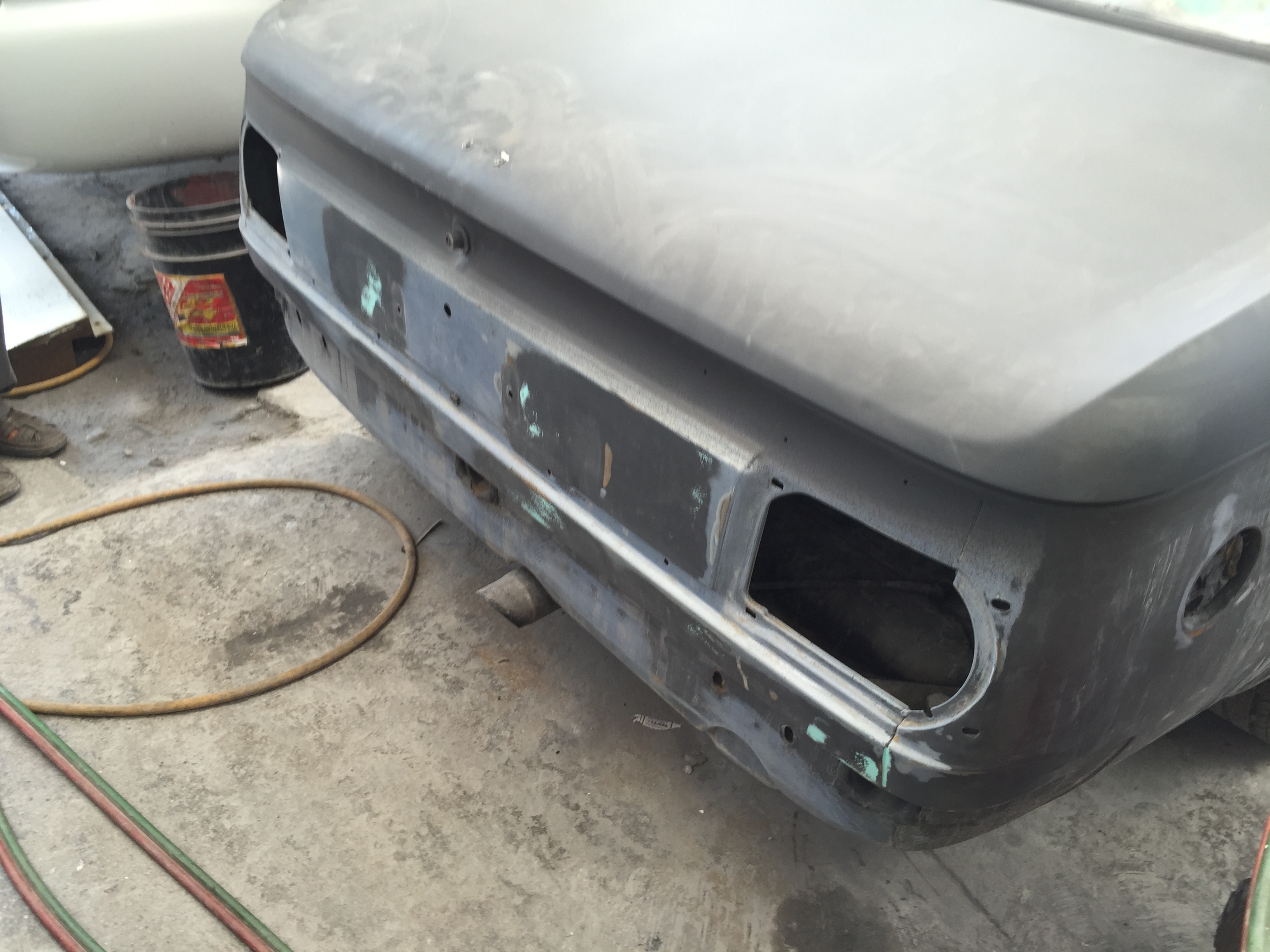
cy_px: 476
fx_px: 1064
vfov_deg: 48.2
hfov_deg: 61.7
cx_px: 635
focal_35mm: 29
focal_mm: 4.15
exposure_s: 1/60
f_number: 2.2
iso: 32
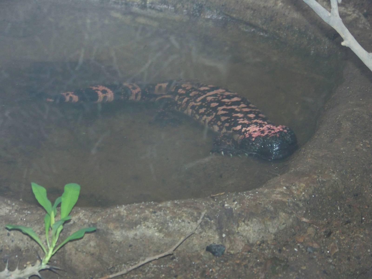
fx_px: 1719
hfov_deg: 12.3
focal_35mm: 160
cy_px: 140
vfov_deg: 9.3
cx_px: 186
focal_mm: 25.7
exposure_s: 1/40
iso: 200
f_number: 3.6
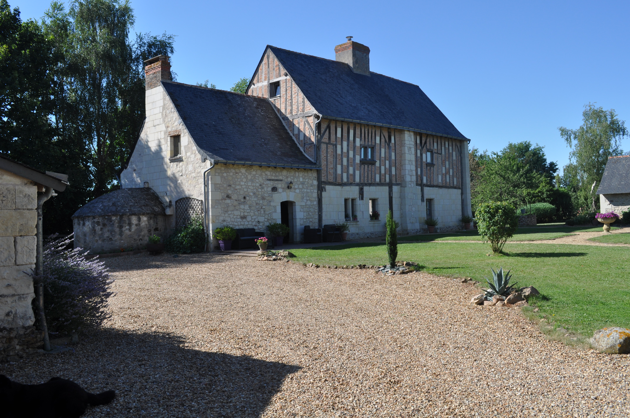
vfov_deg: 39.9
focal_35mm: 33
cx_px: 315
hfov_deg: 57.3
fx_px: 577
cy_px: 209
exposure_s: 1/320
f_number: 9
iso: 200
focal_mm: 22
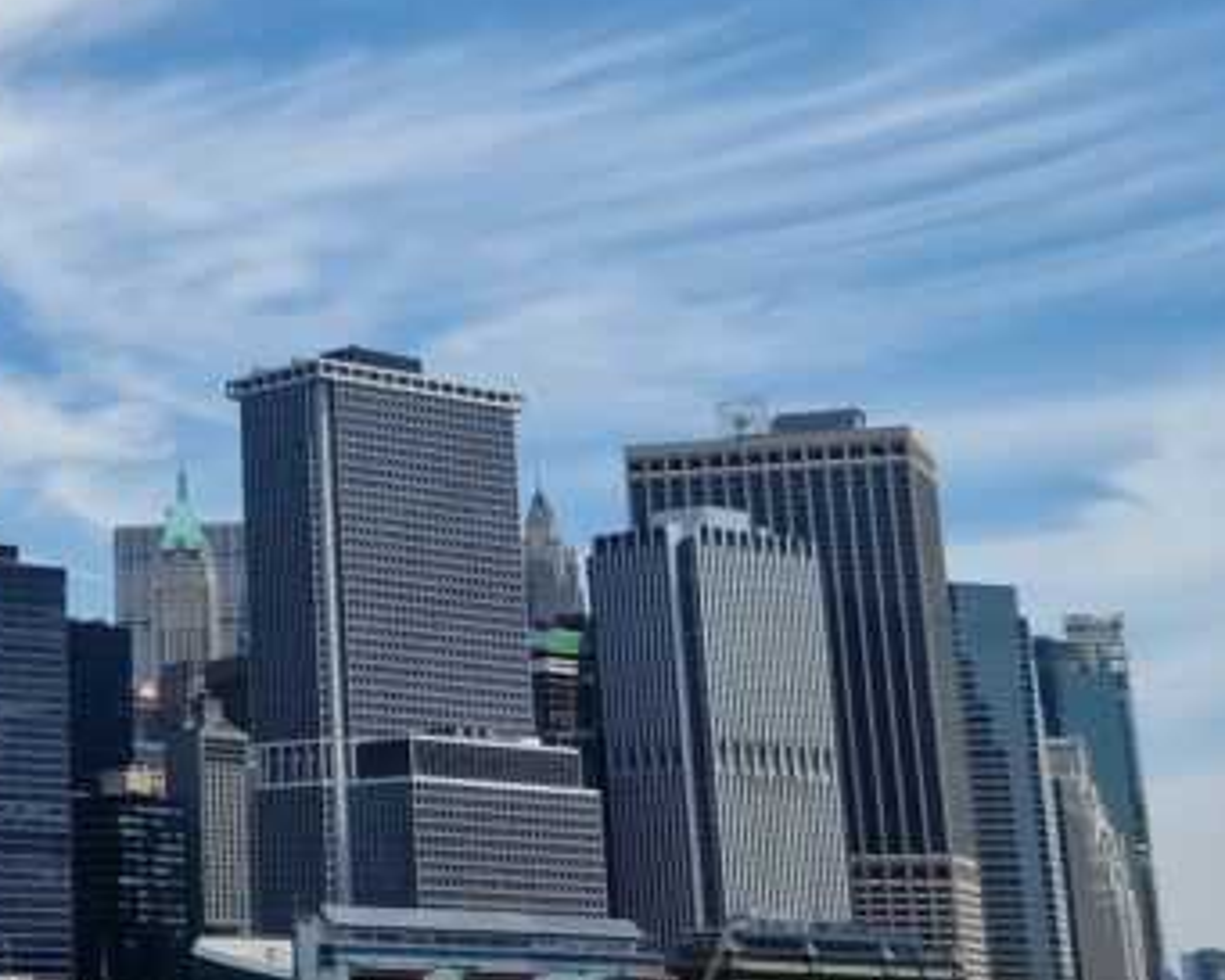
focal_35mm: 79
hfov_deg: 22.5
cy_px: 151
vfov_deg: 19.2
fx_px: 2865
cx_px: -198
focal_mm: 6.4
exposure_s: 1/1800
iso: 50
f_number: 1.8
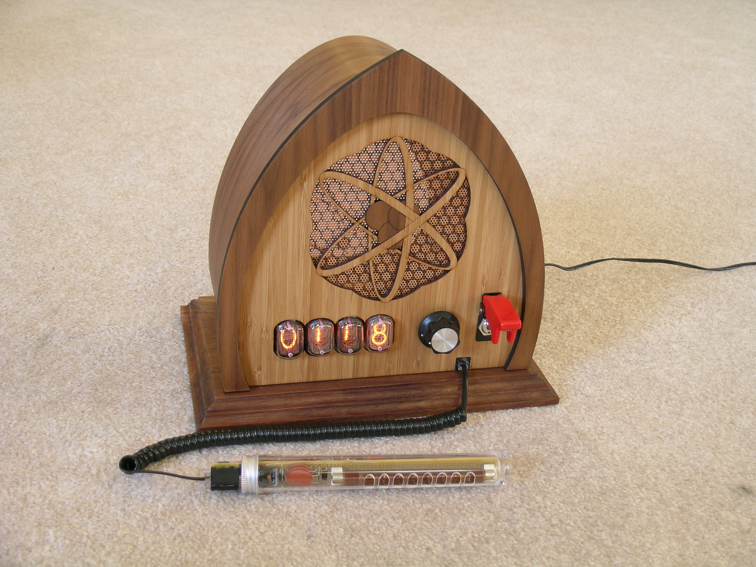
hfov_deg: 38.2
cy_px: 284
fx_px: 1092
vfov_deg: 29.1
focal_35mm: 50
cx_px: 378
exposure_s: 1/4.8
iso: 50
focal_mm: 10.3
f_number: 3.4
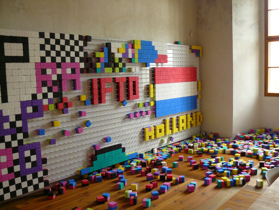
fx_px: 290
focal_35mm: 36
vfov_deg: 39.7
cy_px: 105
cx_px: 140
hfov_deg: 51.4
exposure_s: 1/30
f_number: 2.8
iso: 160
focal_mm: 6
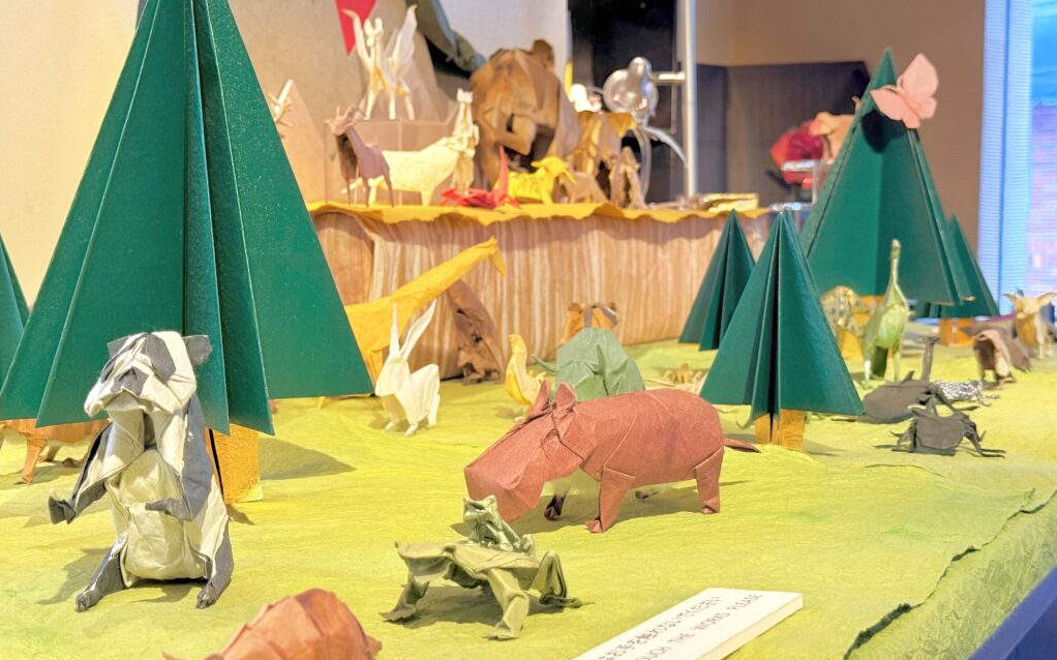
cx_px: 528
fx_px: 1469
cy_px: 340
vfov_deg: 25.3
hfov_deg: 39.6
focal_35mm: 51
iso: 125
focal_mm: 6.76
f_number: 1.78
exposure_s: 1/100
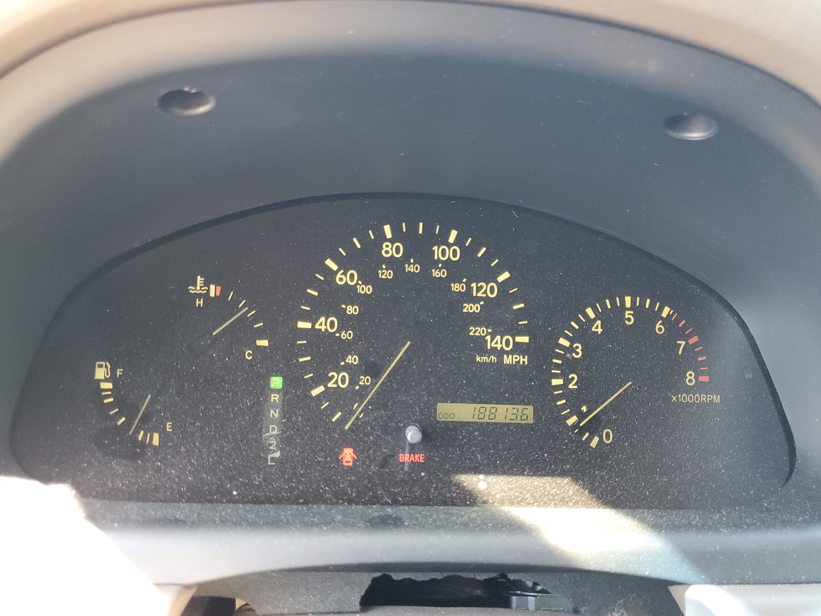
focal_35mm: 26
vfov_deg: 53.1
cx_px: 410
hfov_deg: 67.3
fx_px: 617
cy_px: 308
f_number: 1.5
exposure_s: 1/60.2
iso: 103
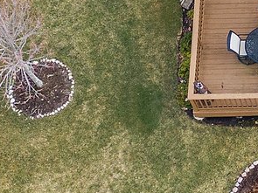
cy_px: 3
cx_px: 450
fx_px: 1311
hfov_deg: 10.6
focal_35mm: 176
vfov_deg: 8.4
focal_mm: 6.21
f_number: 3.3
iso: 100
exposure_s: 1/320
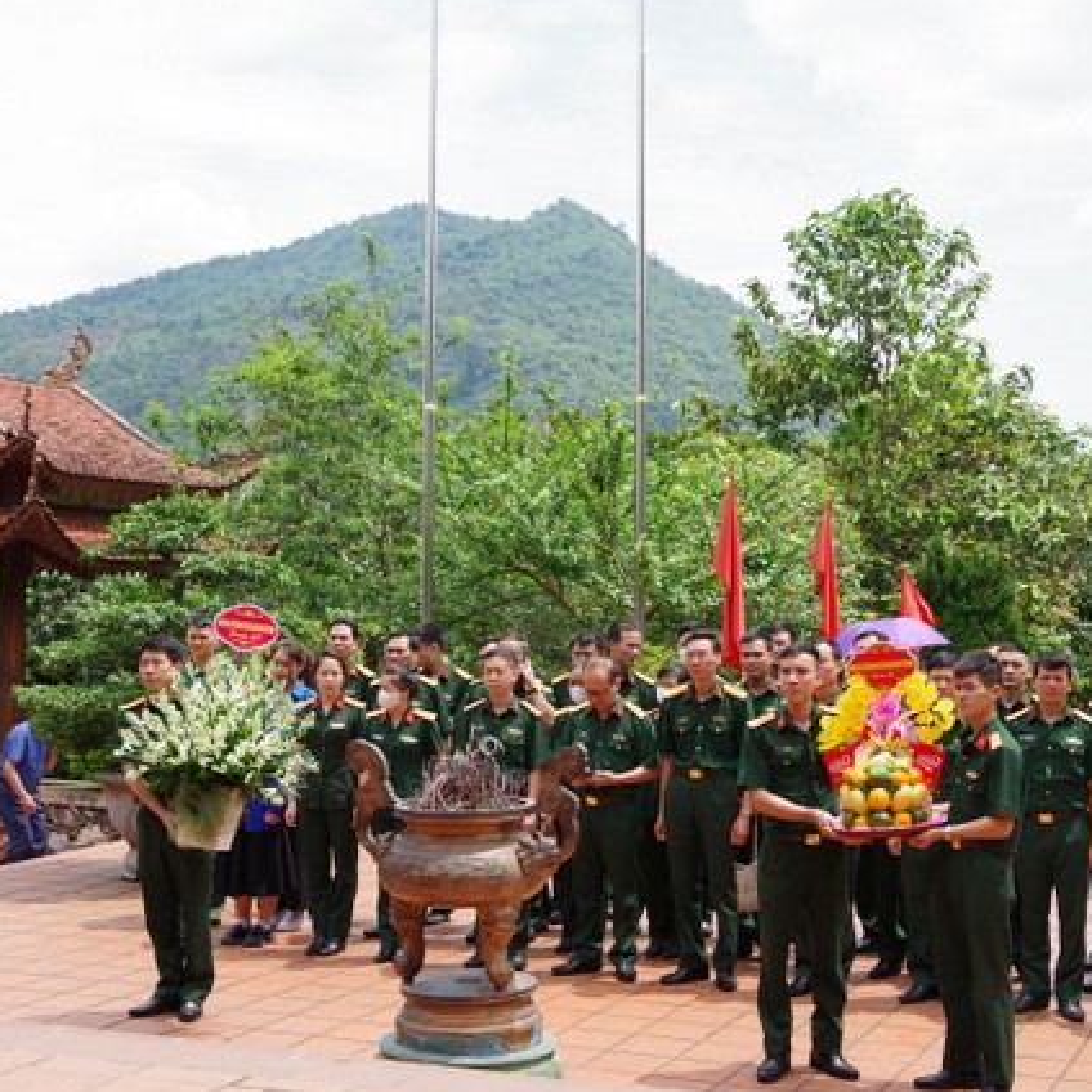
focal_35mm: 59
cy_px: 588
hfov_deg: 29.0
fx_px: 2106
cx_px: 649
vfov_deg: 29.1
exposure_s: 1/250
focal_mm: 28
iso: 200
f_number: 8
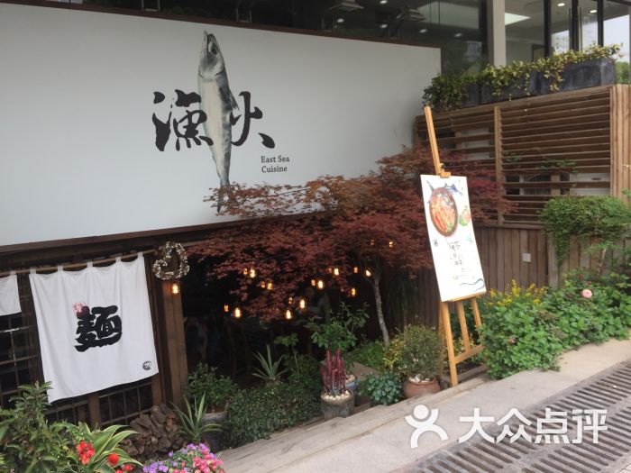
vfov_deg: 48.2
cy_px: 236
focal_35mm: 29
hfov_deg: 61.7
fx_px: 529
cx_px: 316
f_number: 2.2
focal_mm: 4.15
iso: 32
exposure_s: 1/165
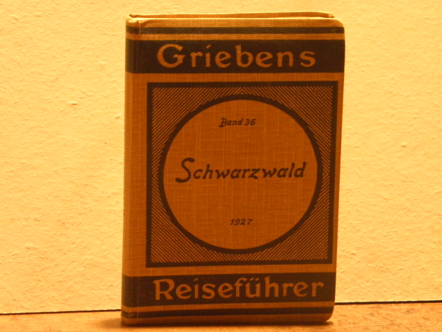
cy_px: 166
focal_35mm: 149
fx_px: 1903
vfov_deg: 10.0
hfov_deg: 13.3
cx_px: 221
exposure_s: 1/10
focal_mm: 26.8
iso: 400
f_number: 5
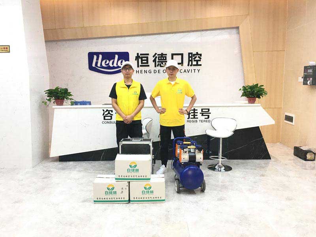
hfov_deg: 61.7
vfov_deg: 48.2
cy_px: 118
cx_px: 158
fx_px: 265
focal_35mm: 29
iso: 50
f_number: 2.2
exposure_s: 1/33
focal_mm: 4.15
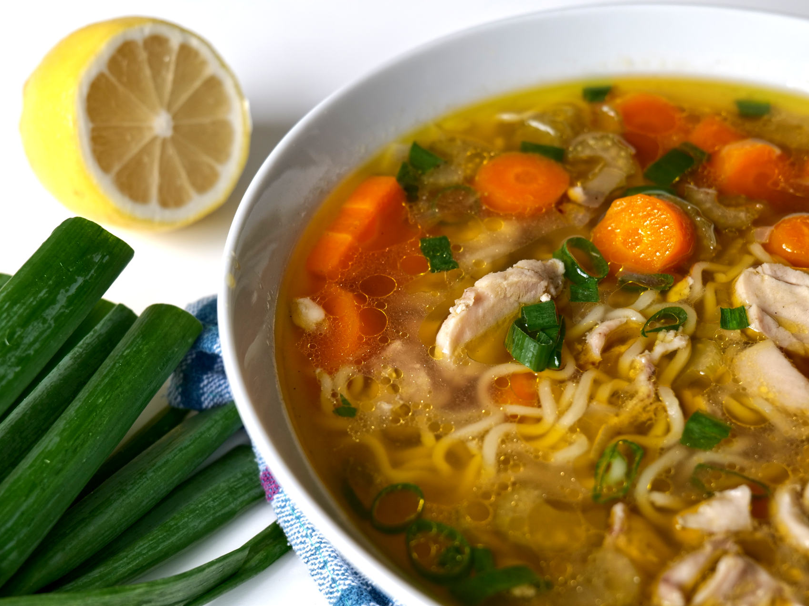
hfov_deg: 31.7
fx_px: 1426
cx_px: 370
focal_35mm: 61
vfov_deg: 24.0
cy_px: 304
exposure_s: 1/60
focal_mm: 56
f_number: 7.1
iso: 400
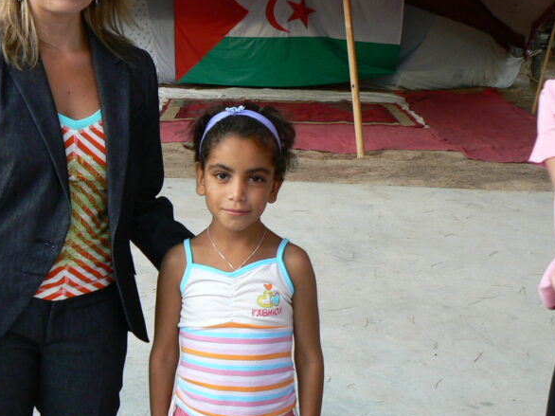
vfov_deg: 24.8
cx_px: 142
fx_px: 946
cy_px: 201
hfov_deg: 32.1
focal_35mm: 59
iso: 100
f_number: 3.6
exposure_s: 1/50
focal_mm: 6
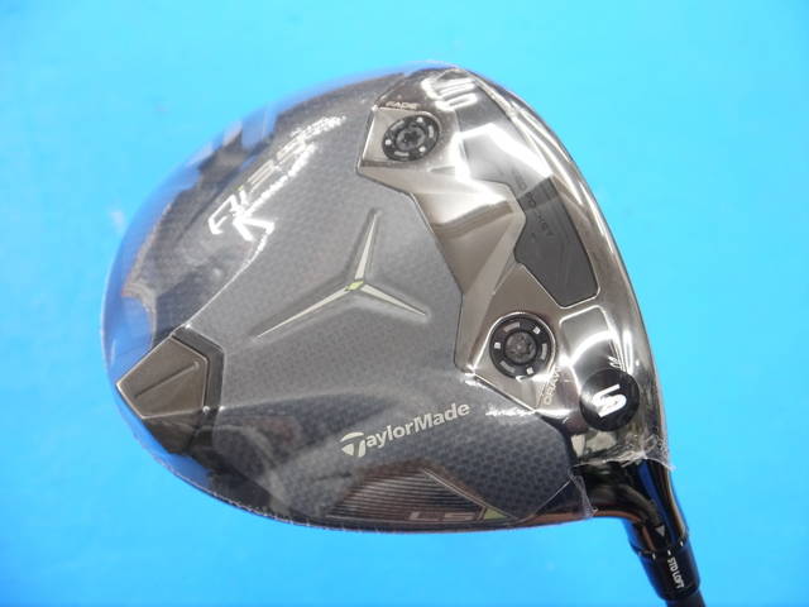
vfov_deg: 17.6
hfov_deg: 23.3
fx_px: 1963
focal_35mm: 84
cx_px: 404
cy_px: 304
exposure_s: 1/80
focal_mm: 42
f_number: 5.6
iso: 800
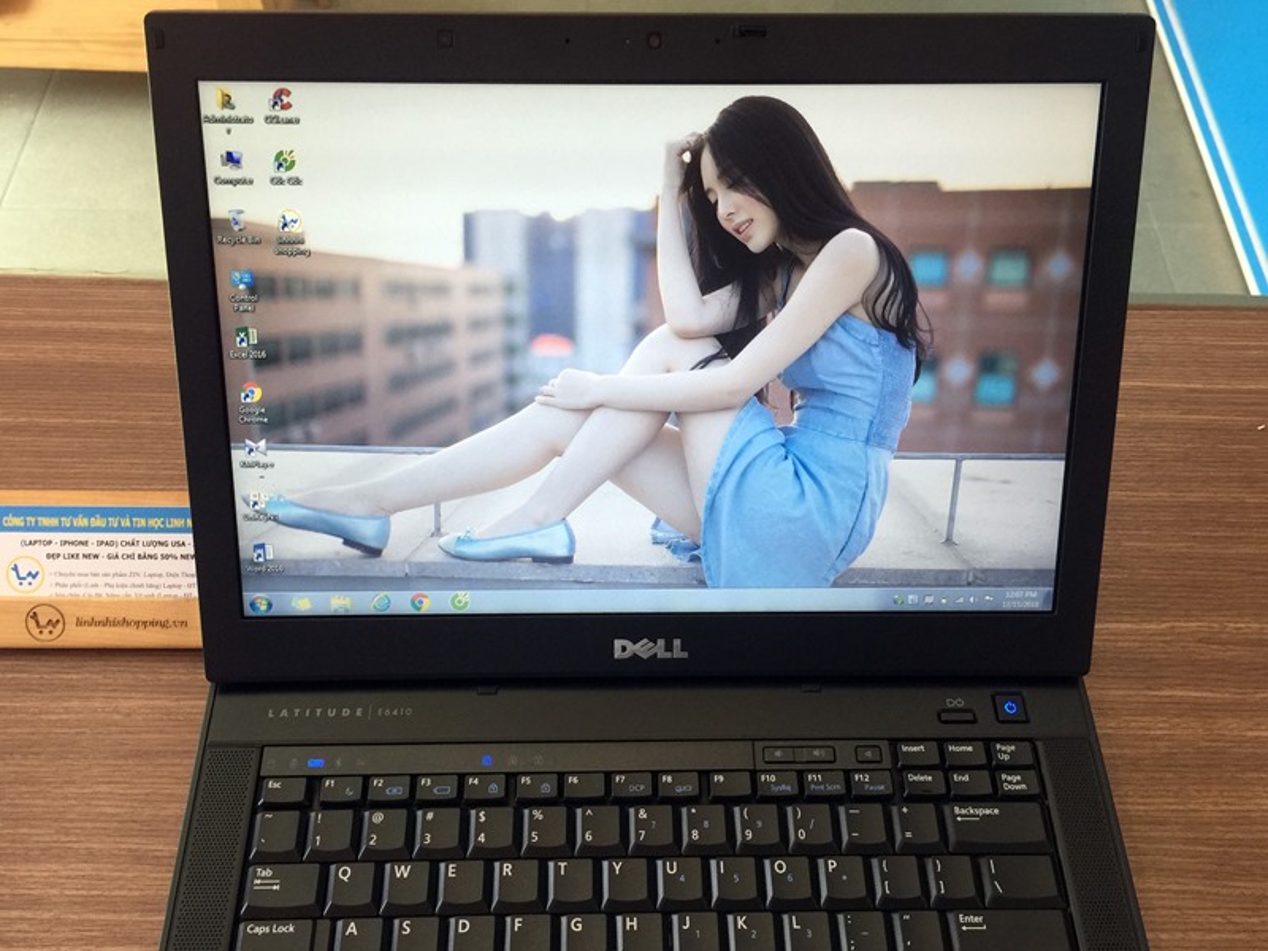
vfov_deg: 48.2
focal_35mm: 29
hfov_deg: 61.7
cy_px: 476
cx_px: 634
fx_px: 1062
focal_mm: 4.15
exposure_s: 1/33
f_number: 2.2
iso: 40
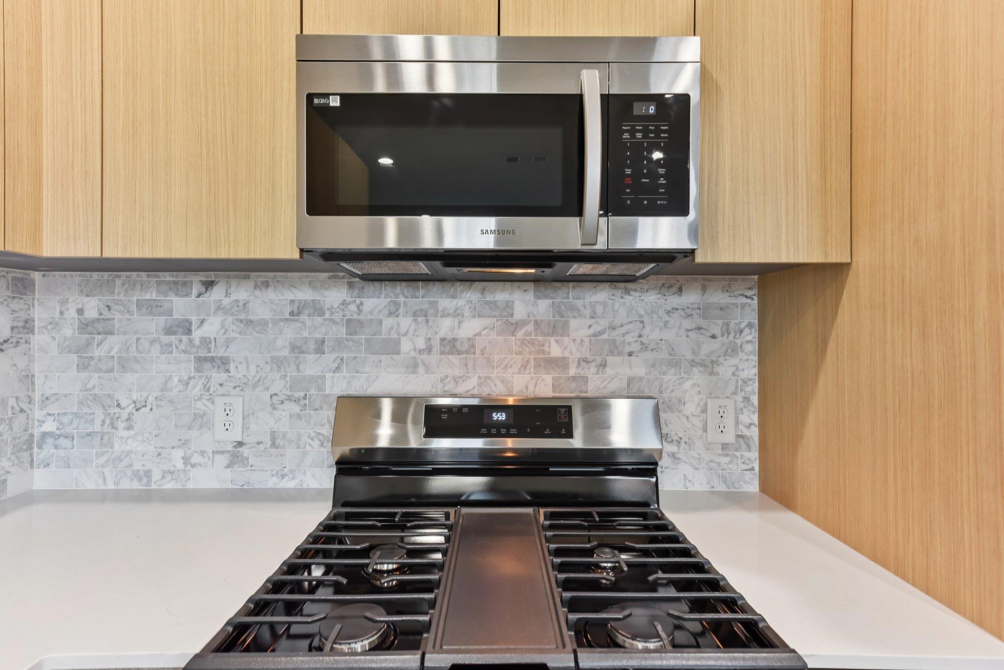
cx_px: 502
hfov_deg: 93.3
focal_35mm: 17
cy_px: 335
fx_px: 474
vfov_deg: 70.5
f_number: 8
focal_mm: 17
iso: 640
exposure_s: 1/20
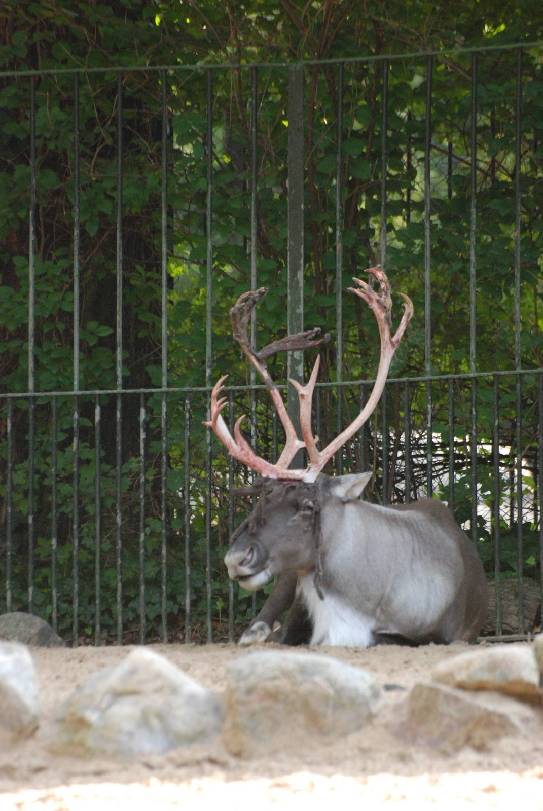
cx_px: 272
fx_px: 10152
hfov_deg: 3.1
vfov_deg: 4.6
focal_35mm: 450
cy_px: 406
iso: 1600
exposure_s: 1/160
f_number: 5.6
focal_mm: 300
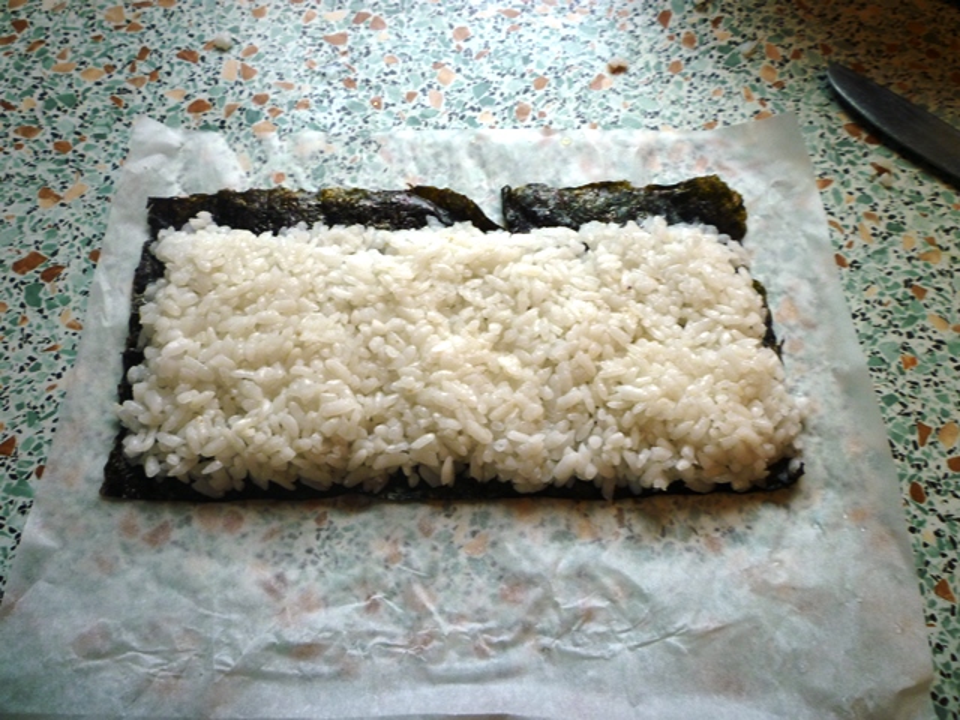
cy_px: 360
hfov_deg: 61.7
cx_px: 480
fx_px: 804
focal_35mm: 29
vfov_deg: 48.2
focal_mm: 5.2
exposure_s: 1/30
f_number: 3.3
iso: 100
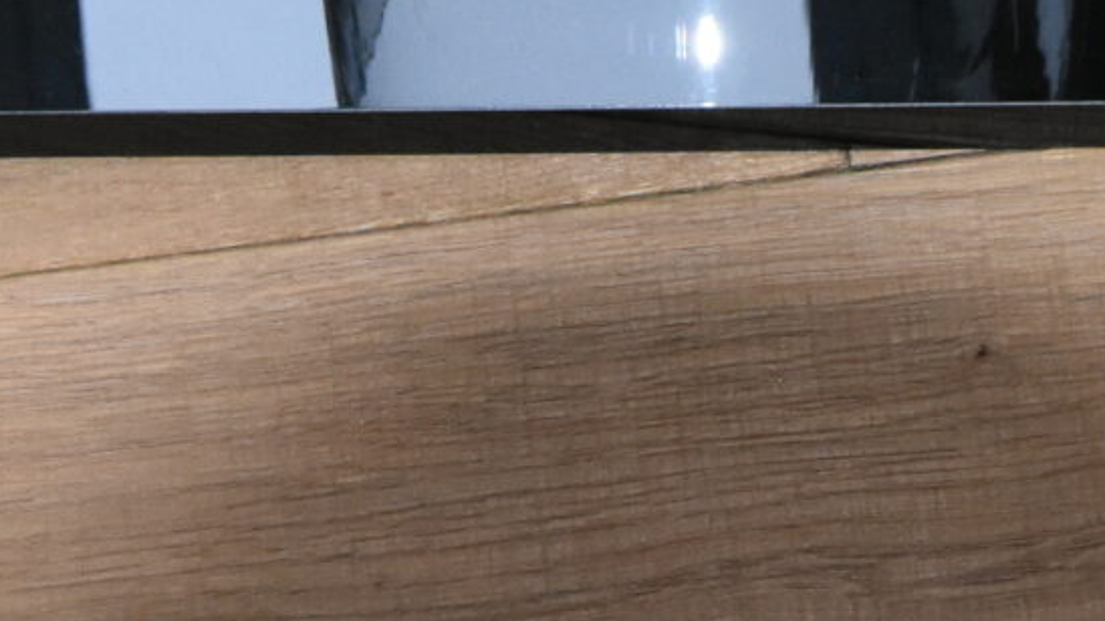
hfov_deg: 11.3
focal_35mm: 191
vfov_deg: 6.1
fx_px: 5595
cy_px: -893
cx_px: 736
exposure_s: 1/60
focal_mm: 26
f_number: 8
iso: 2500
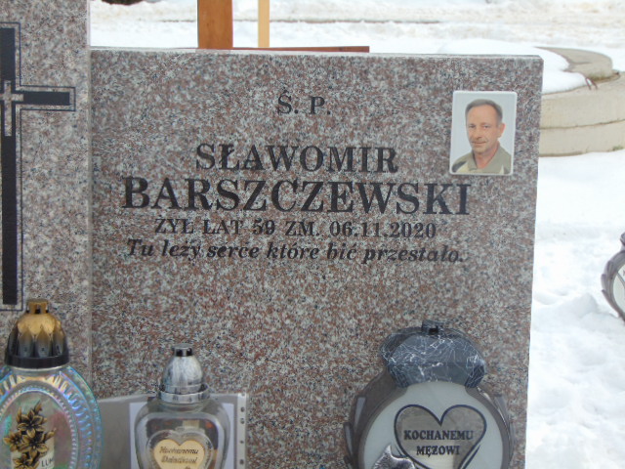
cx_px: 312
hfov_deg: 18.2
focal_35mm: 108
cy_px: 234
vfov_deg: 13.7
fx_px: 1950
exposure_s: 1/400
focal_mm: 19.4
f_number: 3.9
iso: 80
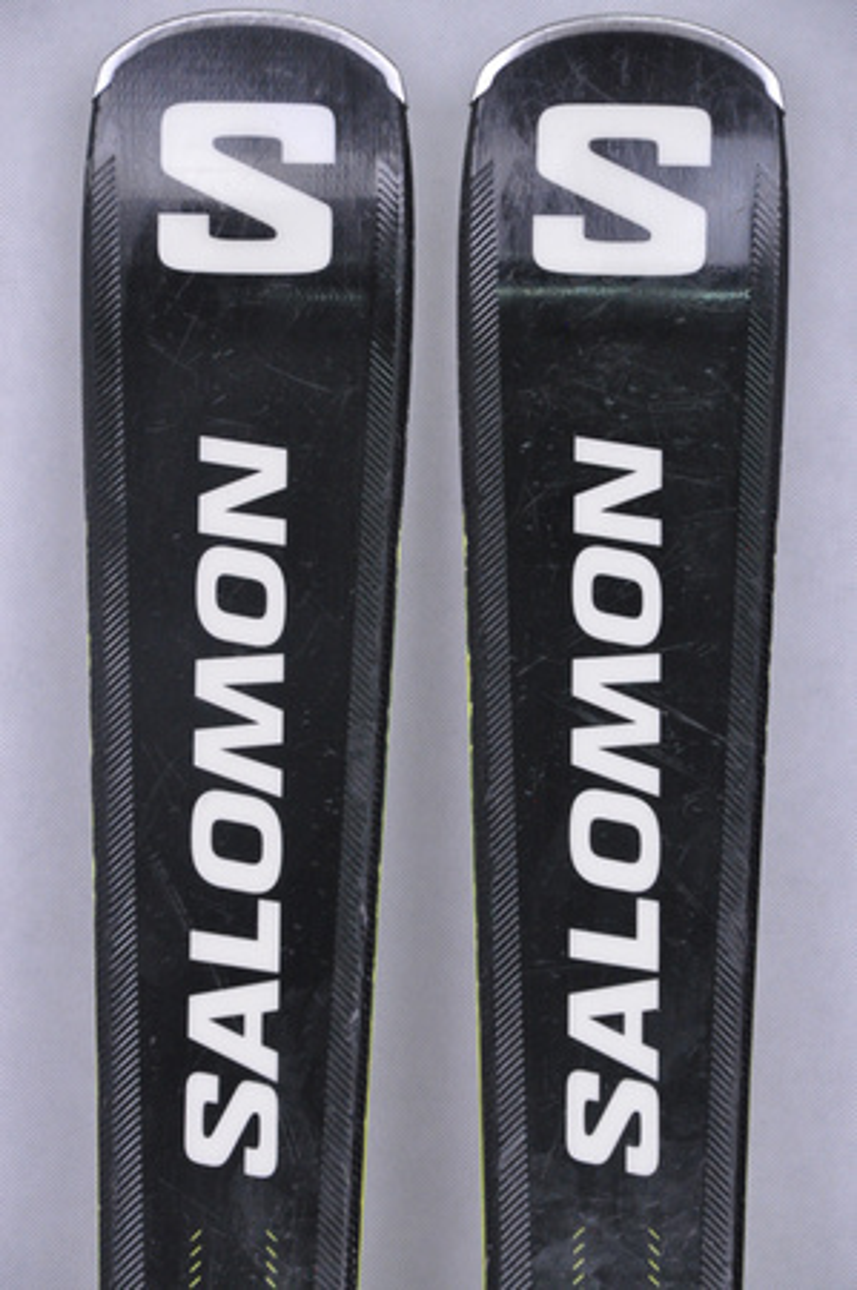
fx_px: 5637
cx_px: 428
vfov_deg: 13.1
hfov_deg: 8.7
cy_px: 645
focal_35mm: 158
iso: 3200
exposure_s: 1/125
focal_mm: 105
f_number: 8
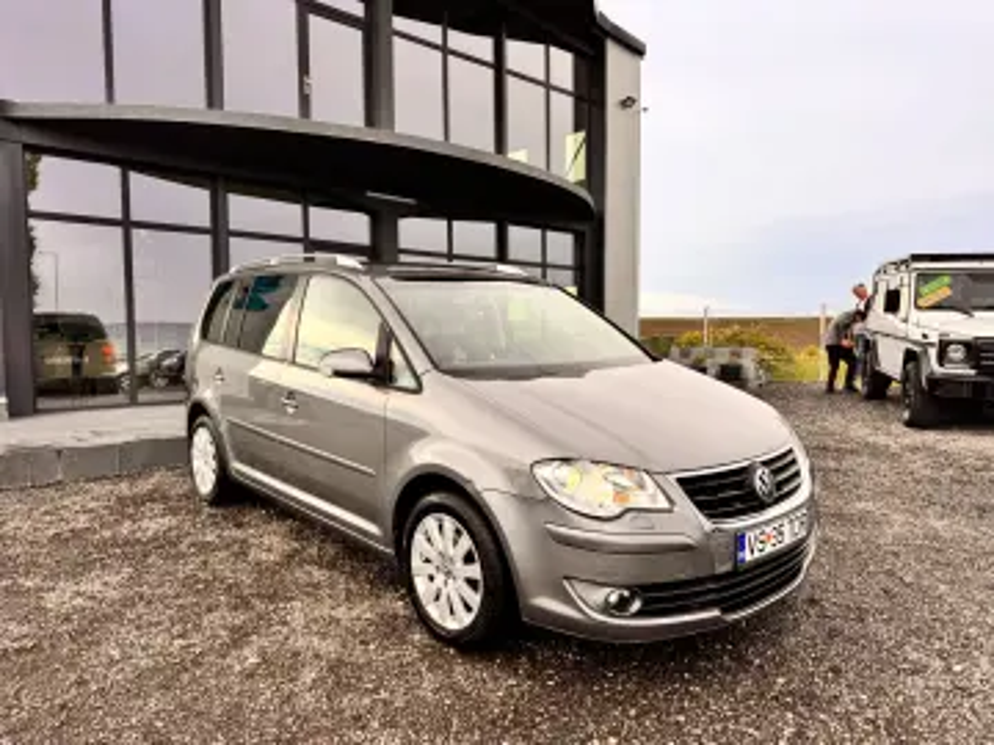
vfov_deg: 56.8
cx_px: 497
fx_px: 689
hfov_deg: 71.6
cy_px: 372
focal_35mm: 24
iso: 80
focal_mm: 6.76
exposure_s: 1/1366
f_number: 1.78
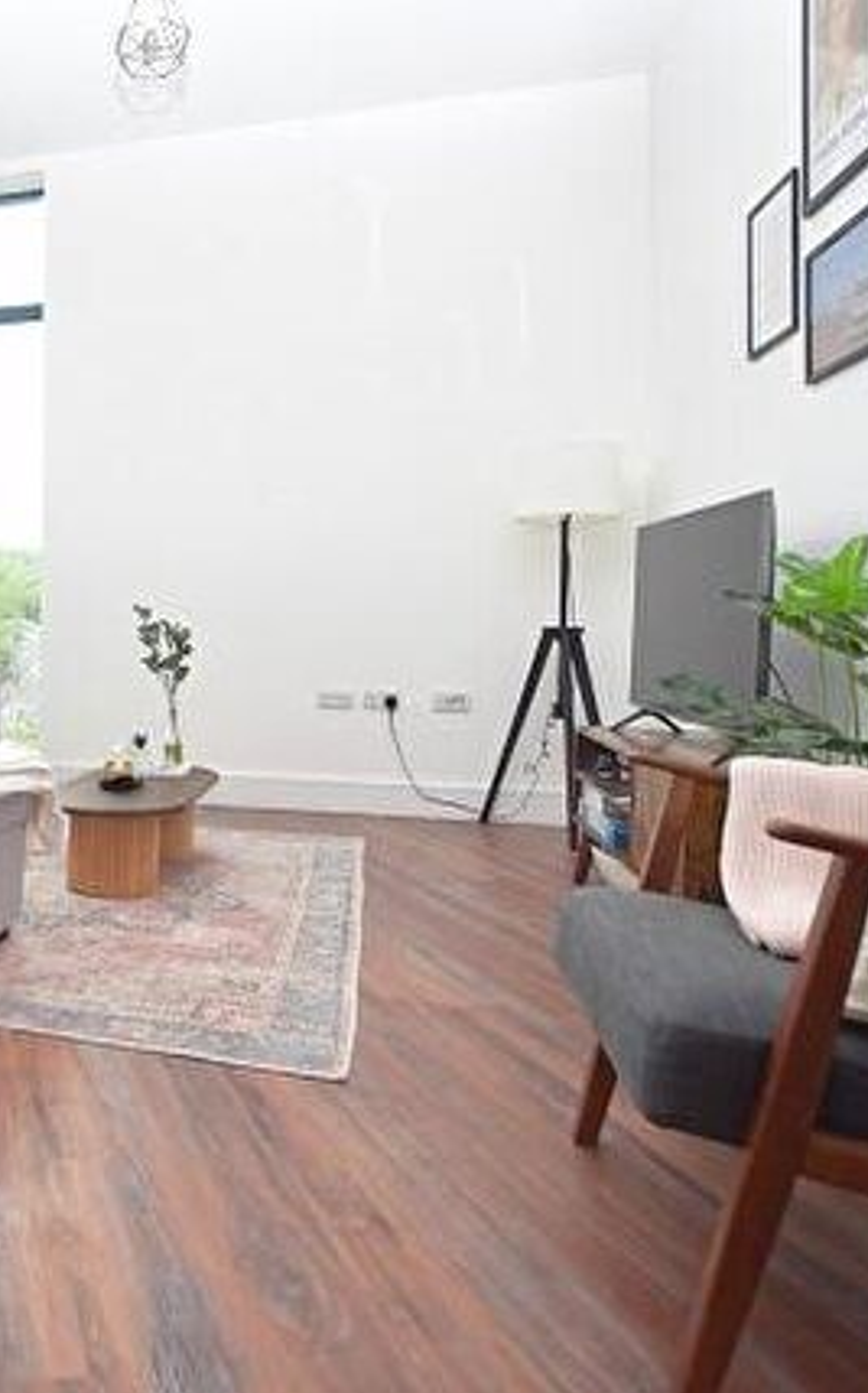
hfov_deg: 43.0
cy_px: 641
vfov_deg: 72.5
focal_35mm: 25
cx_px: 20
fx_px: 948
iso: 320
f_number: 4
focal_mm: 10
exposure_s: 1/200
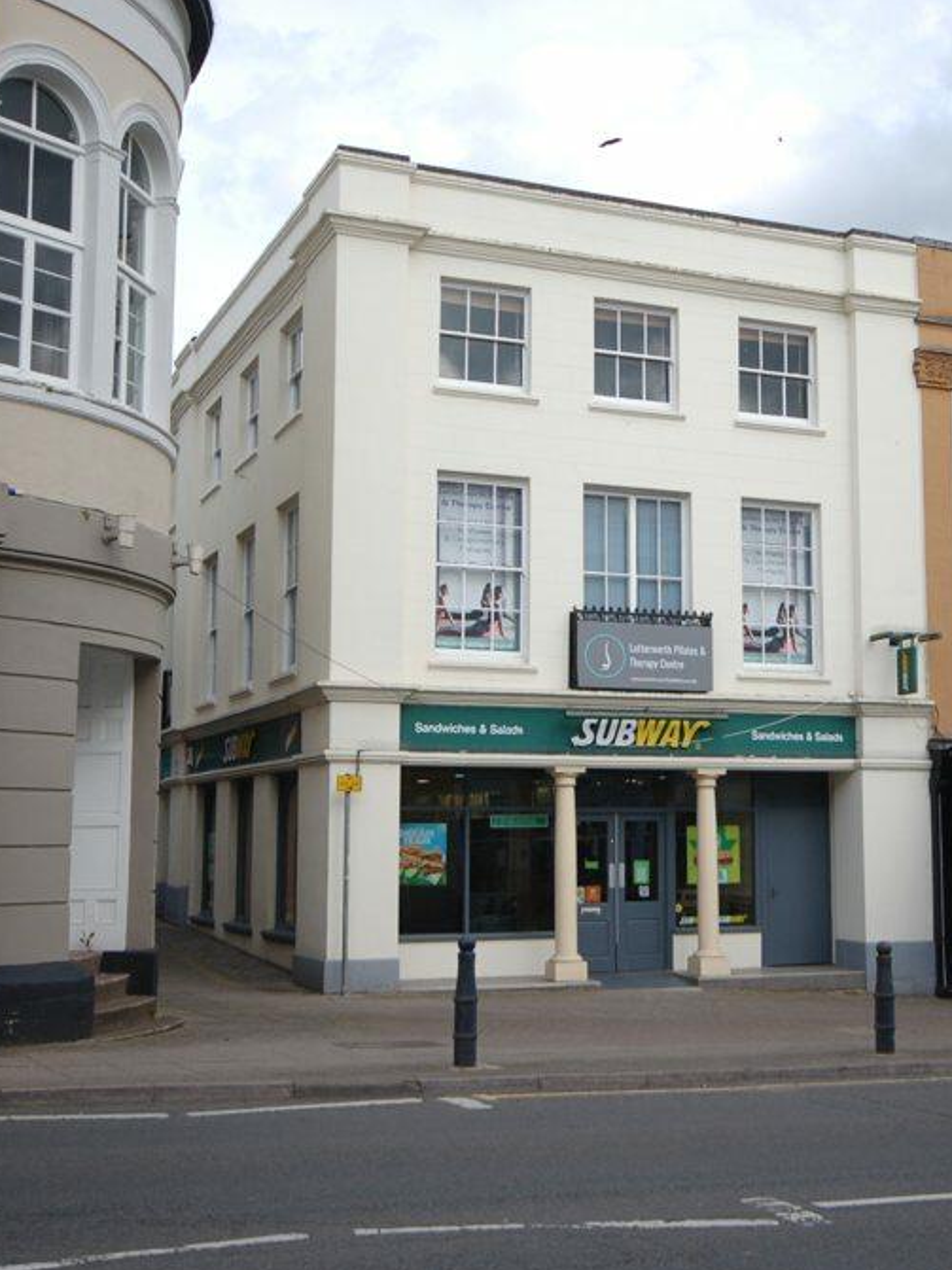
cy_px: 639
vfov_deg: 43.0
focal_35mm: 44
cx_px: 623
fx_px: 1614
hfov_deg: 32.6
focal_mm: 20
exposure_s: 1/500
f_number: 5.6
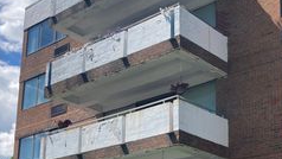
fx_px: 479
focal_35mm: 64
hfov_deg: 32.7
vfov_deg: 18.2
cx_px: 173
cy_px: 170
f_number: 1.8
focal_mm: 3.99
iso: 20
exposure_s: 1/2208
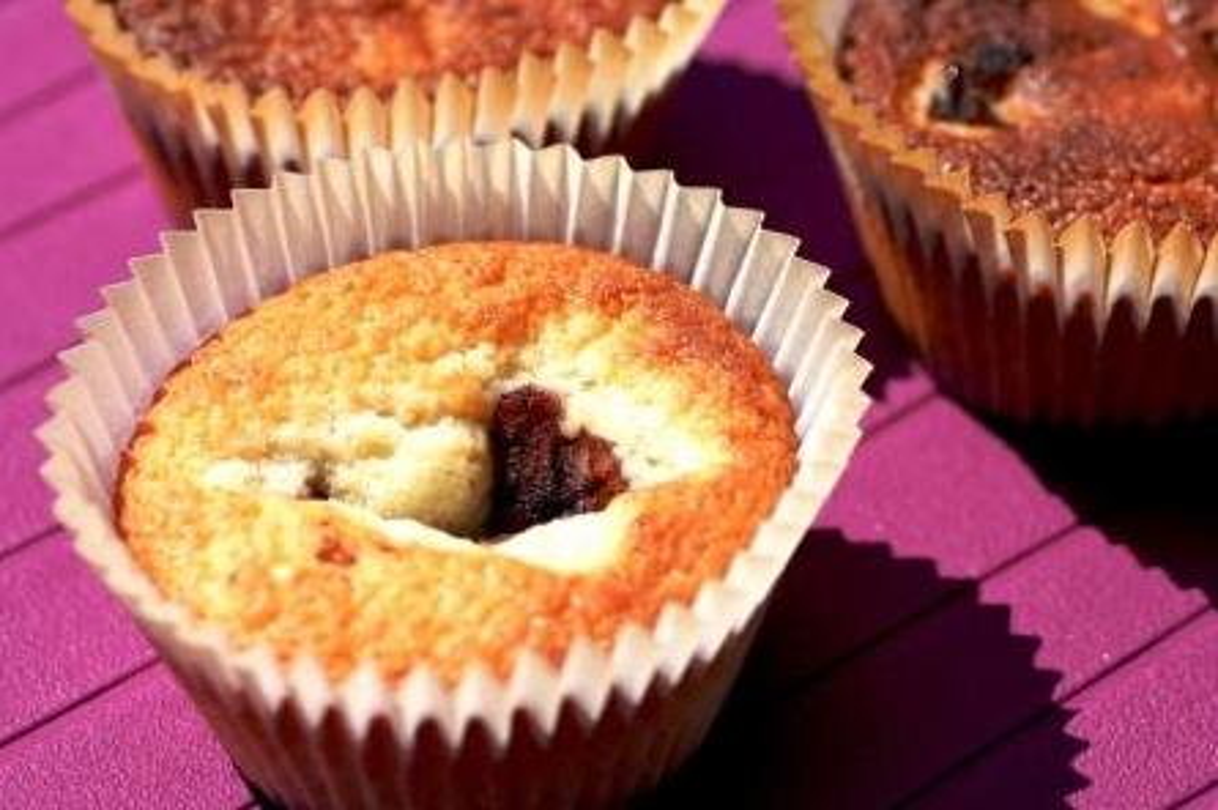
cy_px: 405
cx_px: 609
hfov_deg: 15.2
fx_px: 4564
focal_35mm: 135
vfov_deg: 10.1
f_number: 4.5
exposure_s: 1/1250
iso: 100
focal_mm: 90
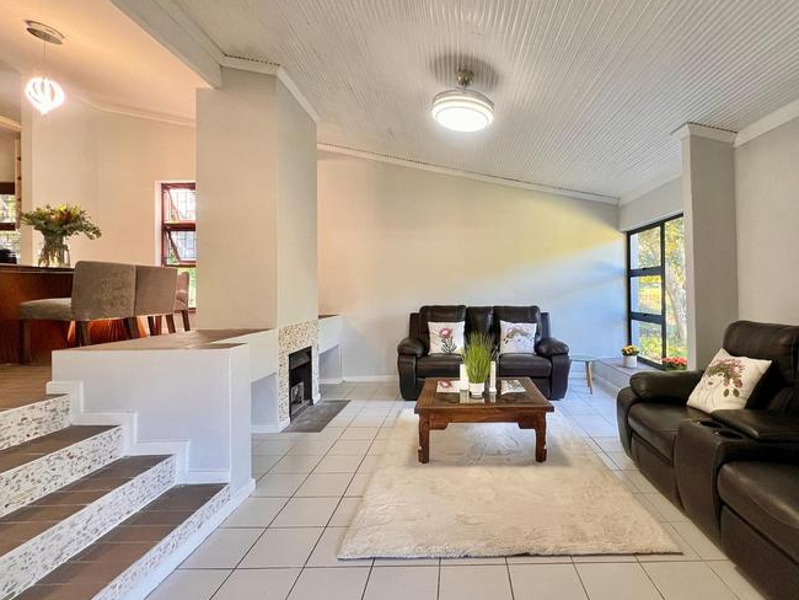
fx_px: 369
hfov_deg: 93.7
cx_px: 465
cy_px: 284
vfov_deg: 78.1
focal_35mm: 16
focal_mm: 1.57
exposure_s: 1/50
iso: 125
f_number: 1.8
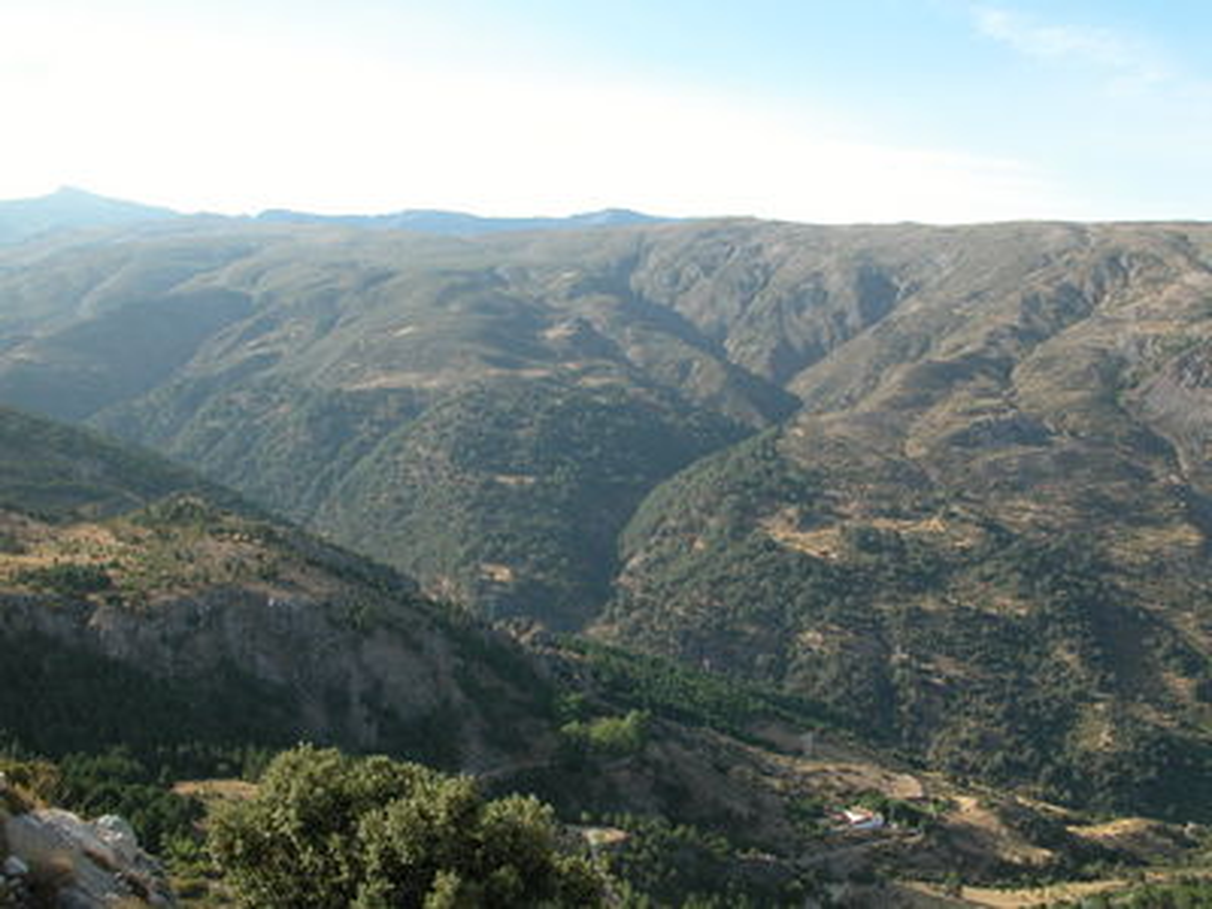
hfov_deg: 52.6
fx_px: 1225
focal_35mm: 35
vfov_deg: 40.7
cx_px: 606
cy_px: 454
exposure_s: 1/190
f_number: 5.6
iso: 100
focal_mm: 9
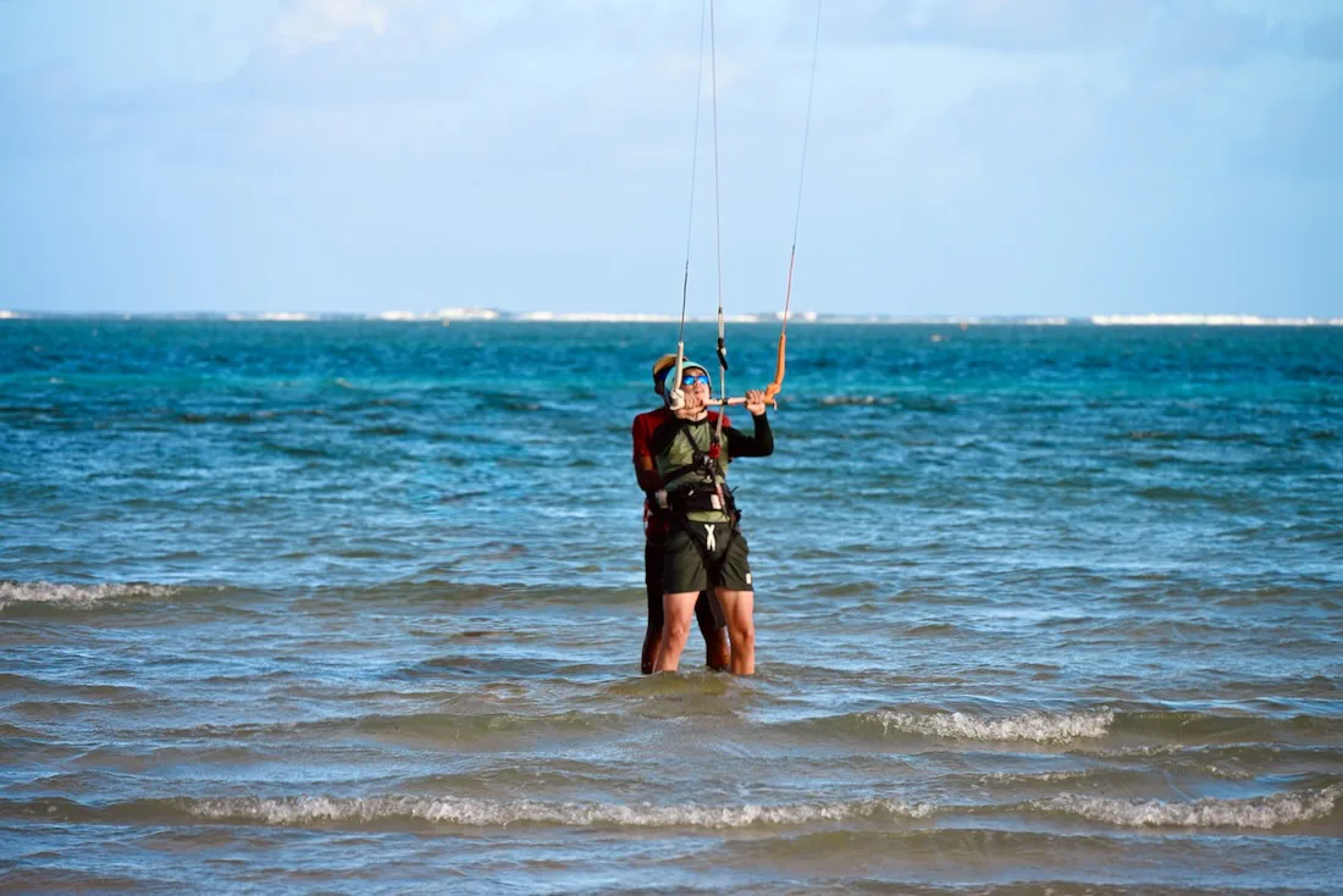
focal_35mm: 200
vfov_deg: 6.9
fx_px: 7463
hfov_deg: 10.3
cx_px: 672
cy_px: 448
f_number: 6.3
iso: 200
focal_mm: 200
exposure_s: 1/200
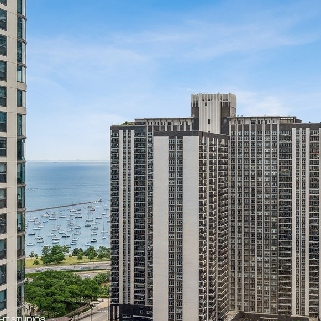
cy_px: 164
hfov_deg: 33.6
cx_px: 227
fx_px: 525
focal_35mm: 50
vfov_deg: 34.0
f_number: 9.5
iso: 200
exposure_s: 1/90
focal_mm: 25.5
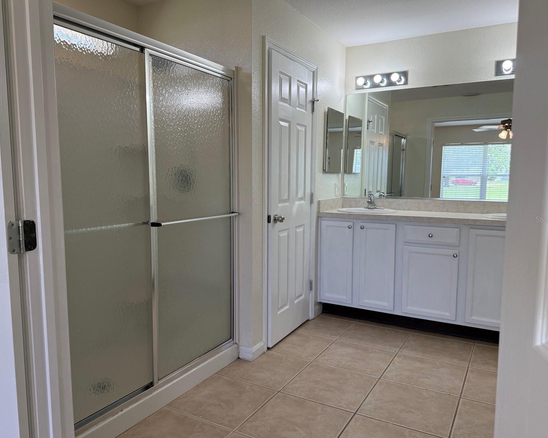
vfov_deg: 54.9
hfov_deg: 66.0
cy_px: 219
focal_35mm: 26
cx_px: 268
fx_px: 422
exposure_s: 1/347
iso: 100
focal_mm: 6.76
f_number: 1.78
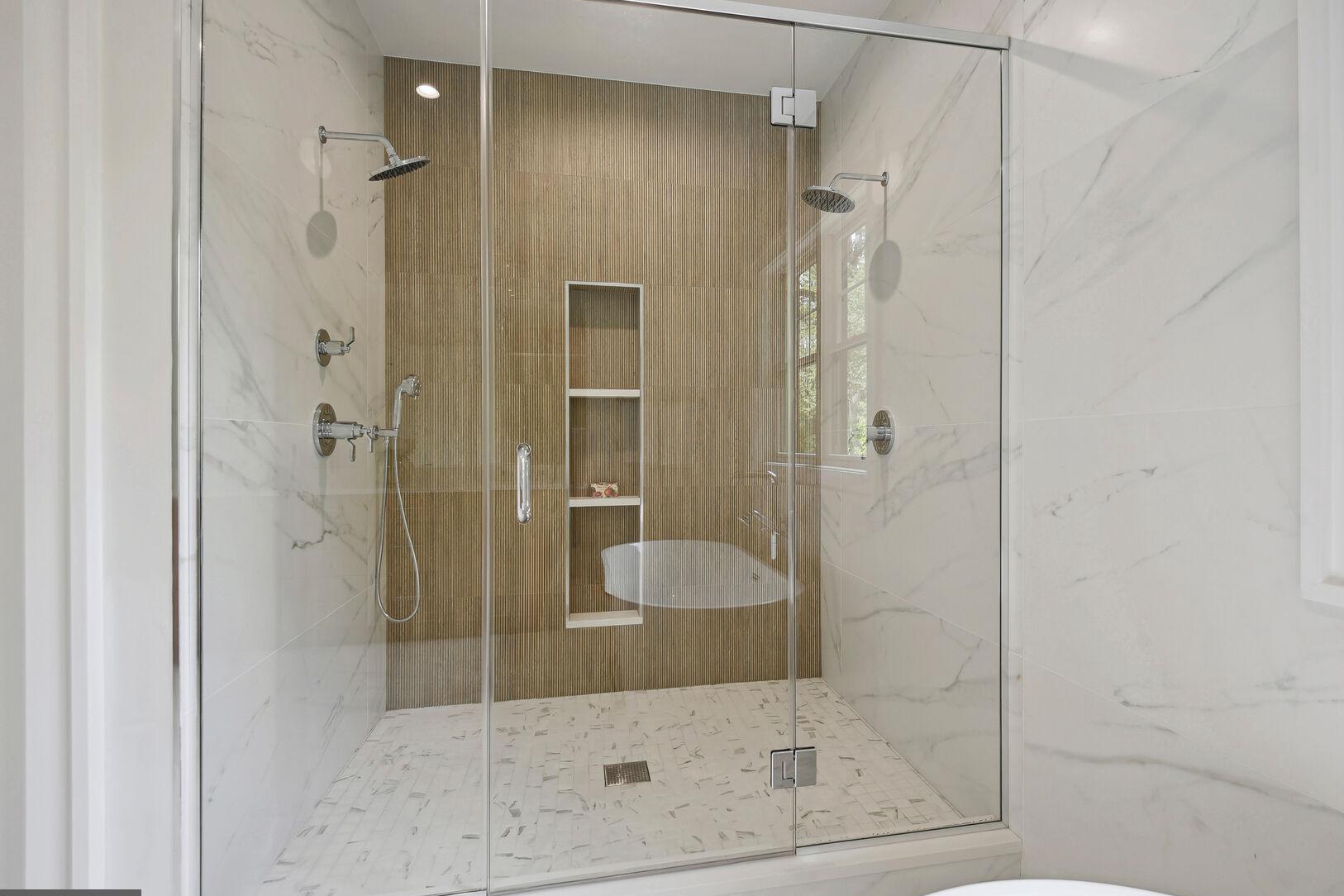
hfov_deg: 93.2
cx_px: 701
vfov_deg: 70.4
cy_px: 464
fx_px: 635
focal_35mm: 17
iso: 200
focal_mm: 16
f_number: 8
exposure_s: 1/8
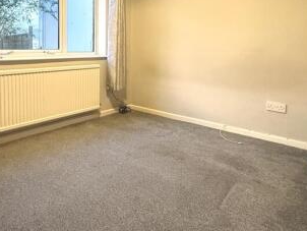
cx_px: 79
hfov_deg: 61.8
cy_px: 63
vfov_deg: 49.7
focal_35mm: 27
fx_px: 240
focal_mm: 2.22
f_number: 2.2
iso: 400
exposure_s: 1/50
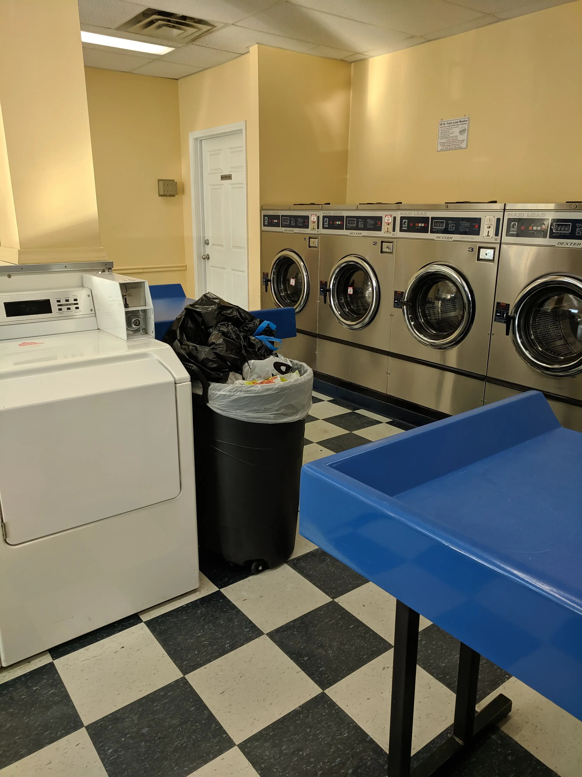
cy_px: 388
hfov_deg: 53.1
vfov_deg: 67.3
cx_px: 291
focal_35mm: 26
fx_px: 583
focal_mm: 4.67
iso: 83
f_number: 2
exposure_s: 1/120
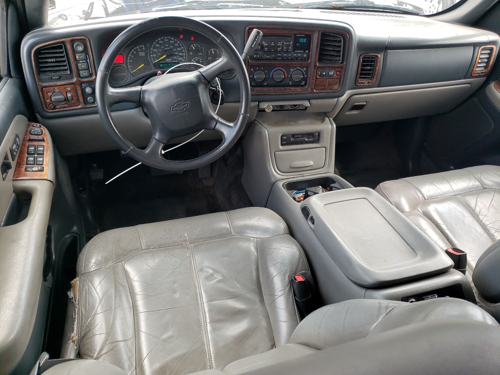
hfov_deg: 67.3
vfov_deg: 53.1
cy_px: 188
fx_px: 376
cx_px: 250
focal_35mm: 26
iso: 53
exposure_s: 1/120
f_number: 1.5
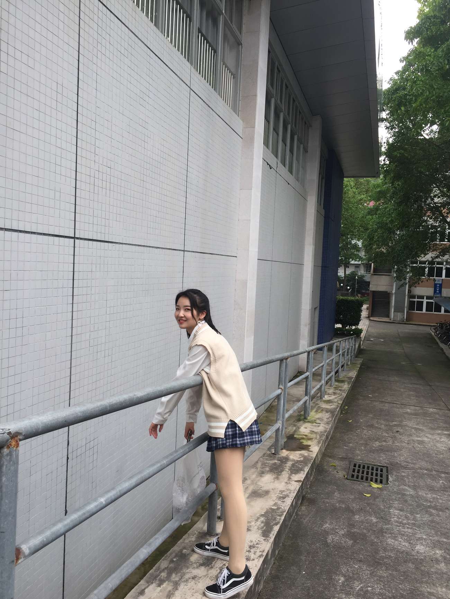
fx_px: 503
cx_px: 225
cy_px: 300
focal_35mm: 29
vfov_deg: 61.7
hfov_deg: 48.2
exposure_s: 1/344
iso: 32
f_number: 2.2
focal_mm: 4.15
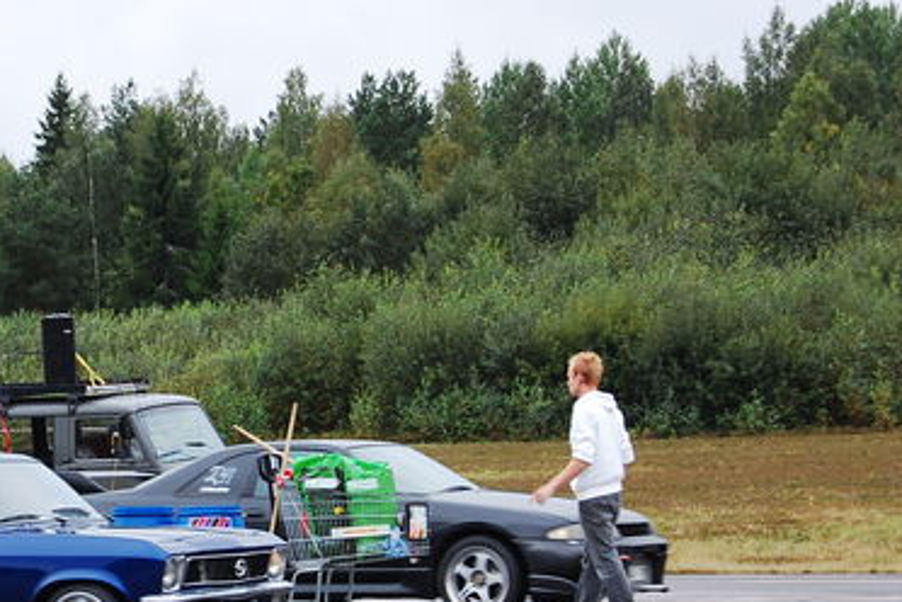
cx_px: 133
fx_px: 3554
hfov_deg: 14.4
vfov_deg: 9.7
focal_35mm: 142
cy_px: 398
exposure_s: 1/50
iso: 200
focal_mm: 55
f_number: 10
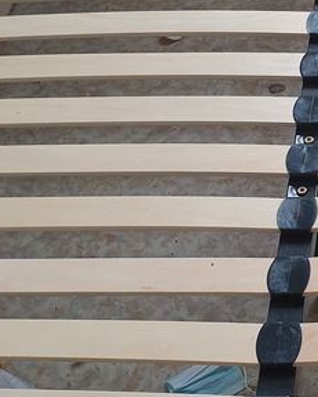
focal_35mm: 88
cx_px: 376
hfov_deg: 16.8
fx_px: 1034
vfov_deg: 21.6
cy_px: 106
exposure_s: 1/60
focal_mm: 4.3
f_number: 2.4
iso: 160
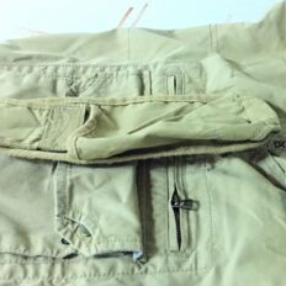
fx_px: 495
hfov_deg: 31.8
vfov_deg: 32.1
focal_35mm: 53
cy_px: 171
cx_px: 206
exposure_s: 1/17
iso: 320
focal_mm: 4.15
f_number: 2.2
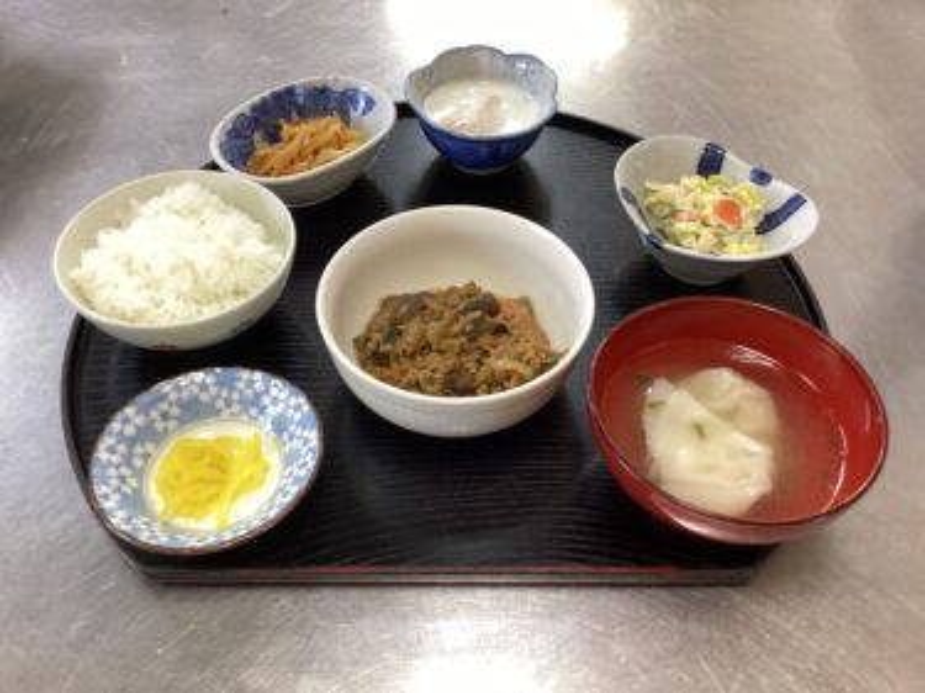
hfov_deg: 58.4
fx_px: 828
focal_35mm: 31
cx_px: 462
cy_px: 346
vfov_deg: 45.4
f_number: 2.4
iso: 160
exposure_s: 1/50
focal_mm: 3.3
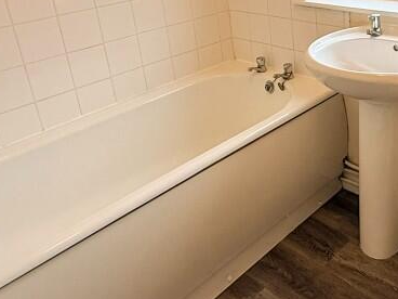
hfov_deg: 45.5
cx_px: 316
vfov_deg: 35.6
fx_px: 448
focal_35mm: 39
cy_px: 61
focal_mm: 2.22
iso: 125
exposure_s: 1/100
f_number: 2.2
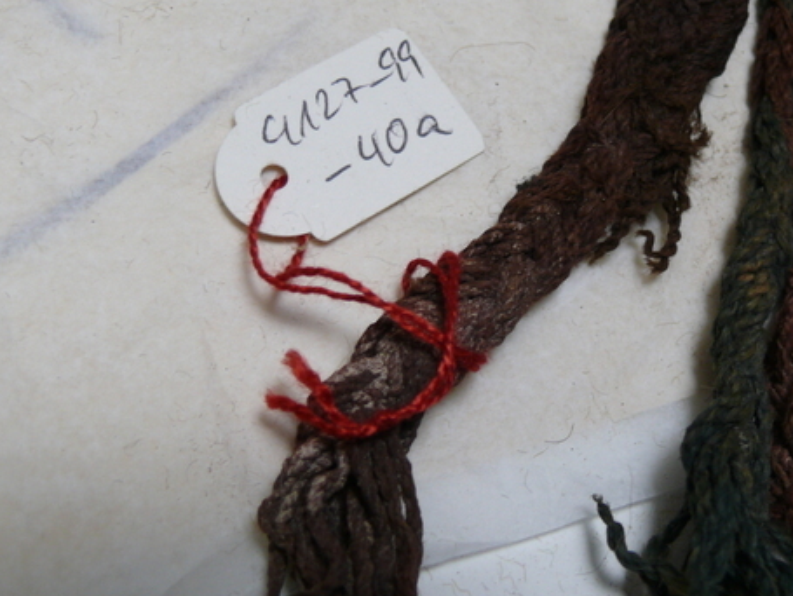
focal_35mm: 65
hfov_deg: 29.7
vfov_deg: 22.6
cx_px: 502
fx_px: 1490
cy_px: 218
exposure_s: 1/30
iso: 100
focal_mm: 7.9
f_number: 2.8
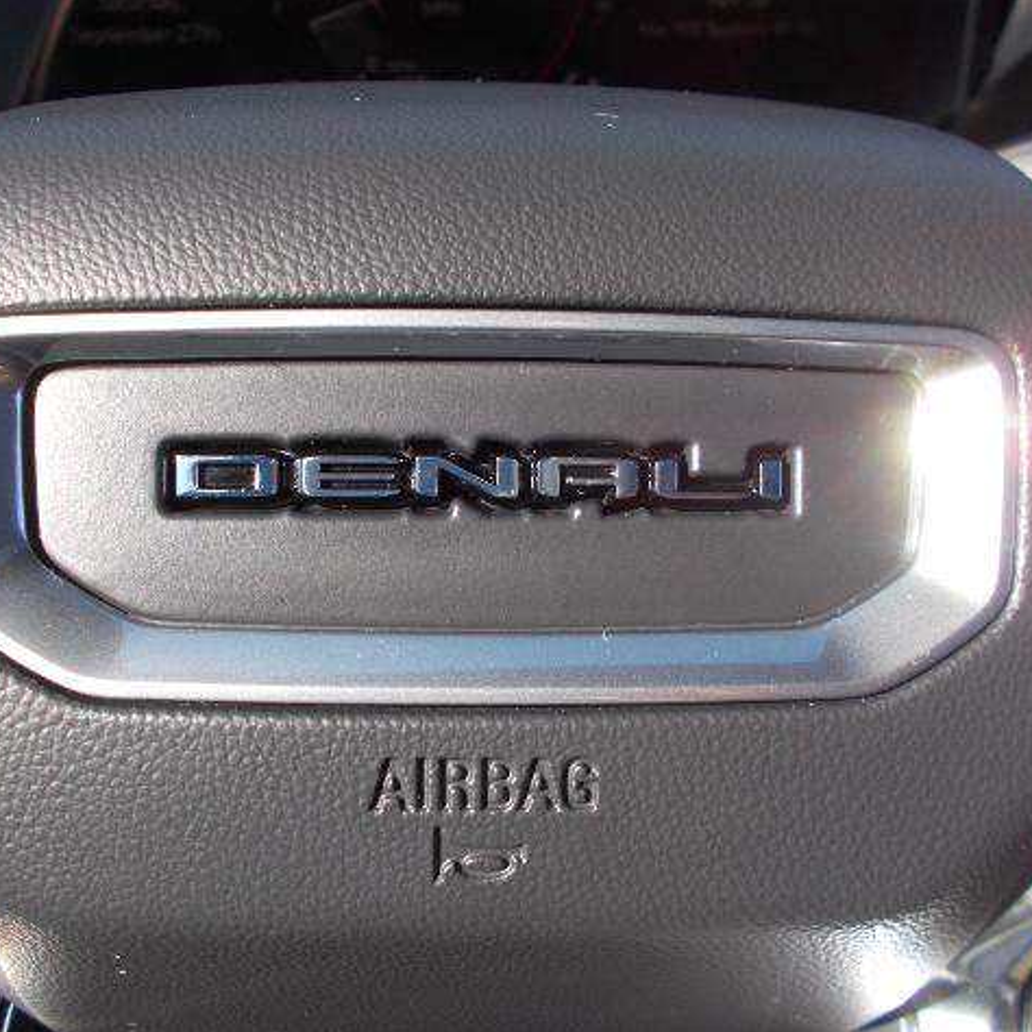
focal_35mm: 31
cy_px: 518
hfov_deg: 52.5
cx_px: 496
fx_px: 1046
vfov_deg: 52.5
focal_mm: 4.6
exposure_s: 1/250
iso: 80
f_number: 3.2
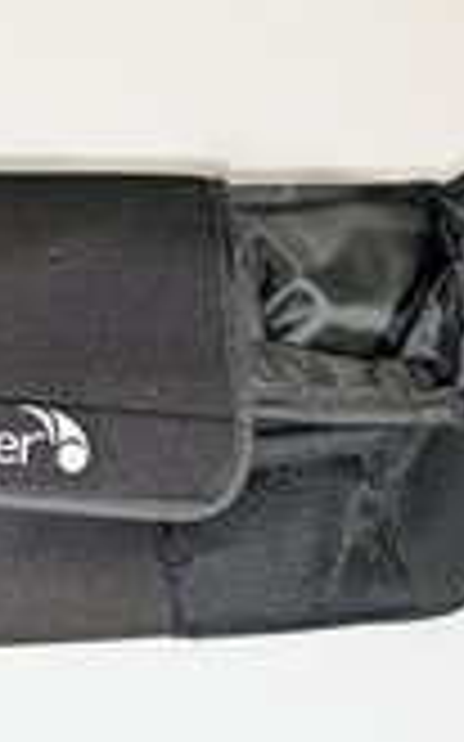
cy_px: 349
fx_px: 1114
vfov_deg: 36.9
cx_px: -117
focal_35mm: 55
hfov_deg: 21.6
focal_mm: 5.43
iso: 289
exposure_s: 1/40
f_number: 1.89
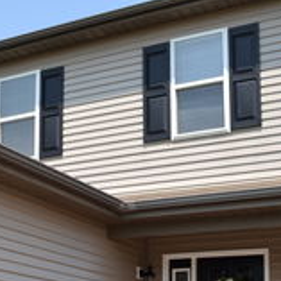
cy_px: 281
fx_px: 643
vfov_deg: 23.6
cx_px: 18
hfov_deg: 23.9
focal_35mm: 70
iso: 100
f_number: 8
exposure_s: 1/200
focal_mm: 18
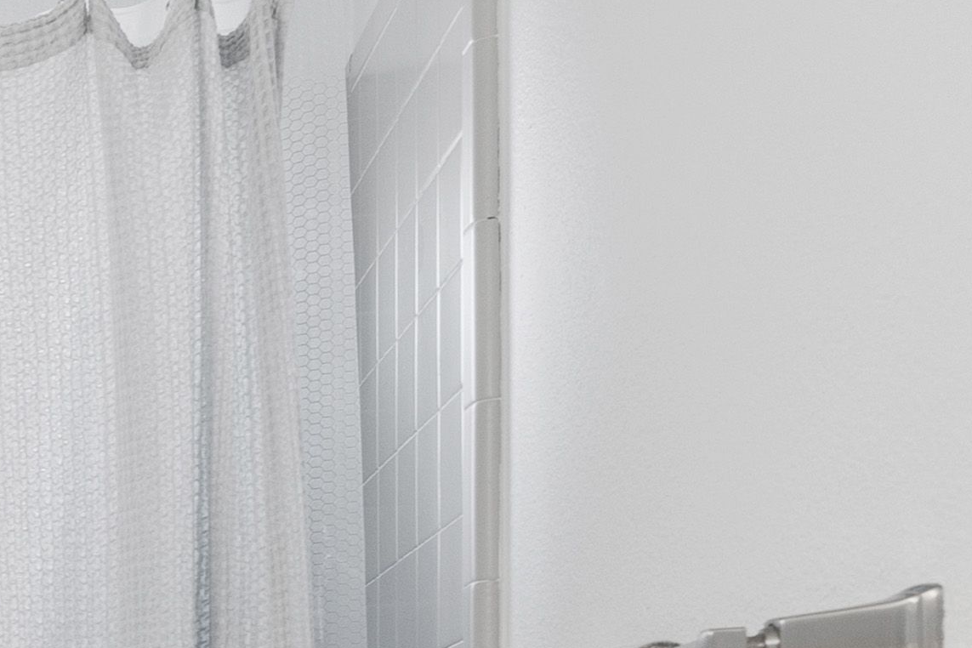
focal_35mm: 84
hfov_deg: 14.1
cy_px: 963
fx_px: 2268
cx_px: -1475
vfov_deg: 15.1
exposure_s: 1/6
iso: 320
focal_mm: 16
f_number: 7.1
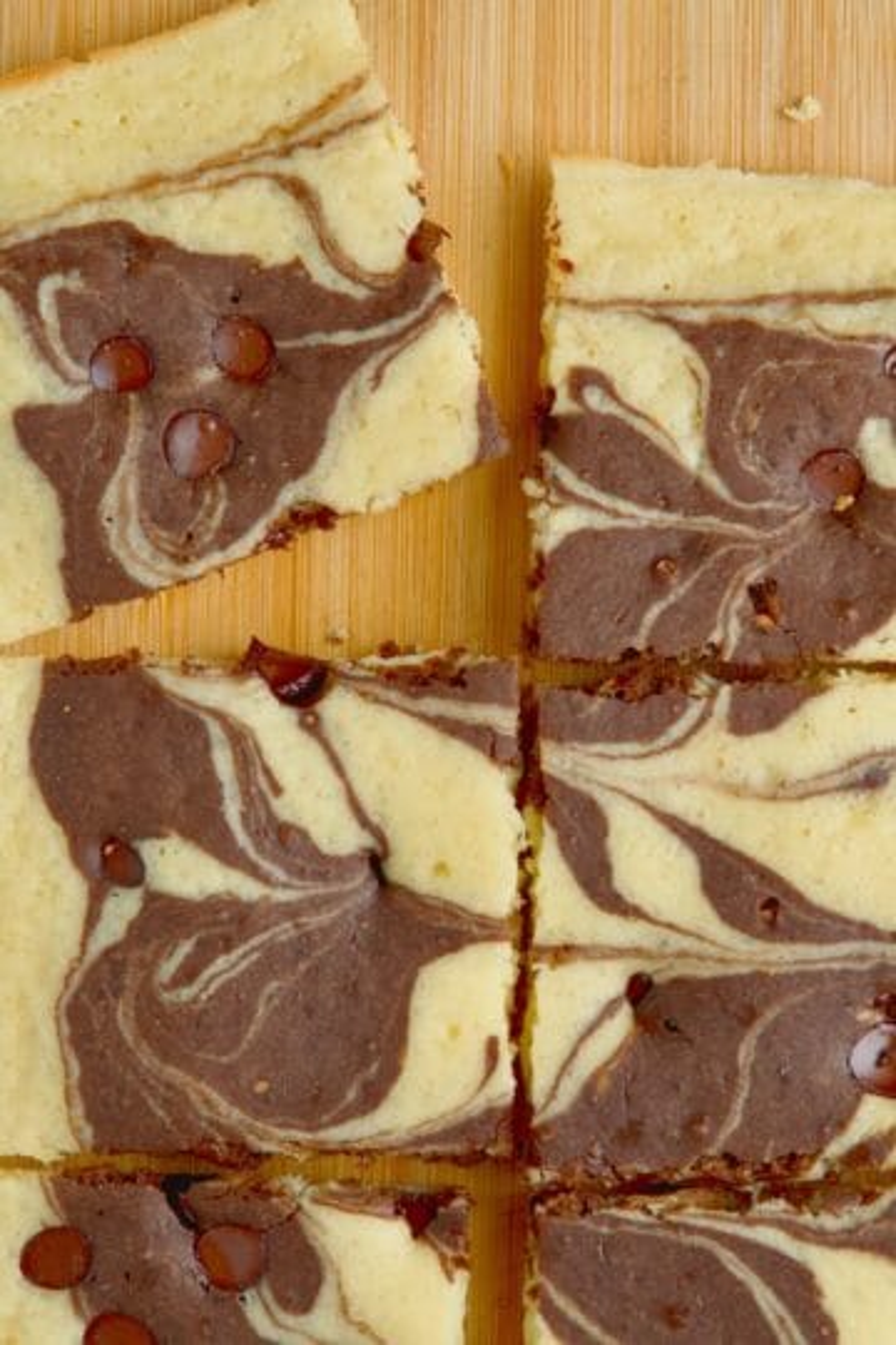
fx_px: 3173
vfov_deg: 23.9
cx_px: 448
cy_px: 672
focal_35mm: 85
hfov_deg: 16.1
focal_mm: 85
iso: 1600
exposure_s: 1/125
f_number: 9
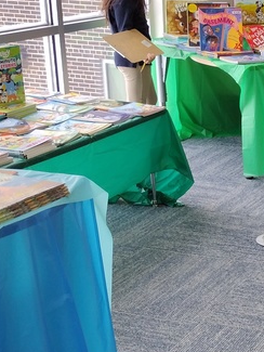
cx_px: 358
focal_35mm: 85
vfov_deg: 23.0
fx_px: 864
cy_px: 208
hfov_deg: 16.3
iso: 100
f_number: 1.7
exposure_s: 1/252
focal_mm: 4.71
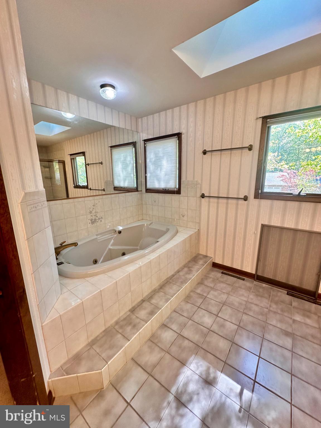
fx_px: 173
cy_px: 214
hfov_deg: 85.7
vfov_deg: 102.1
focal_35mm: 14
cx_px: 160
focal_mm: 2.22
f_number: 2.2
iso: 125
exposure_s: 1/120
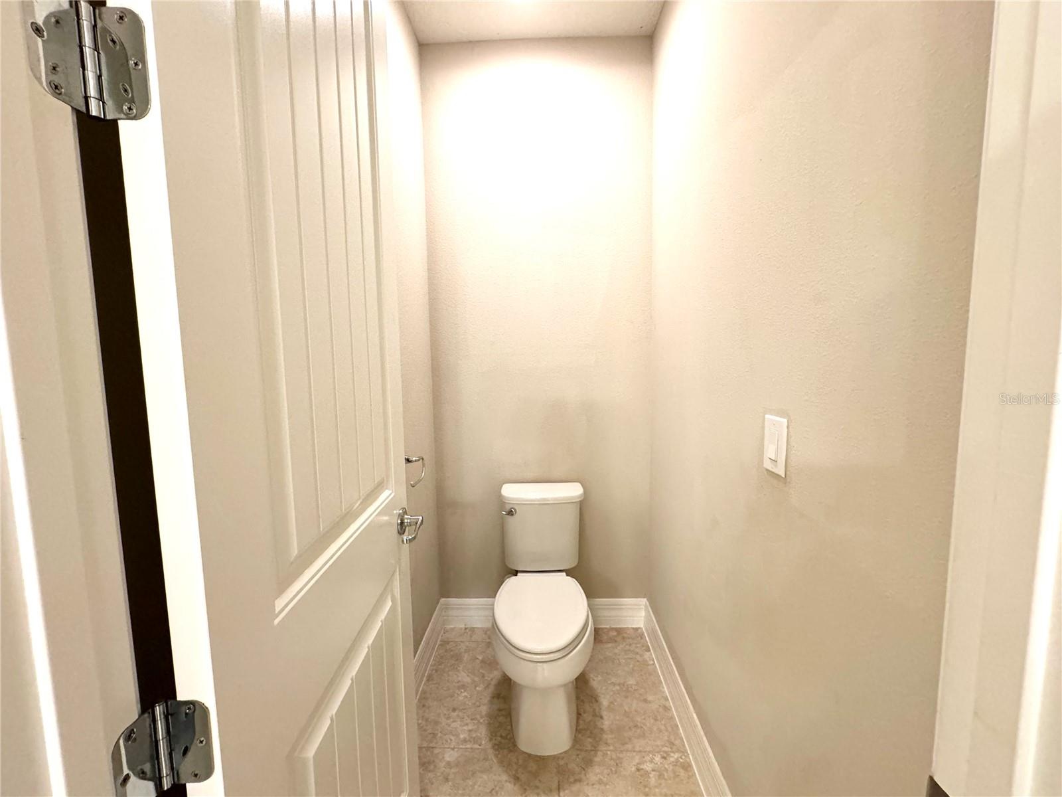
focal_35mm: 14
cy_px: 398
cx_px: 531
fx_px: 430
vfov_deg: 85.7
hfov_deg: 102.1
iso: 400
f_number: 2.2
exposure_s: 1/60
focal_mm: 2.22
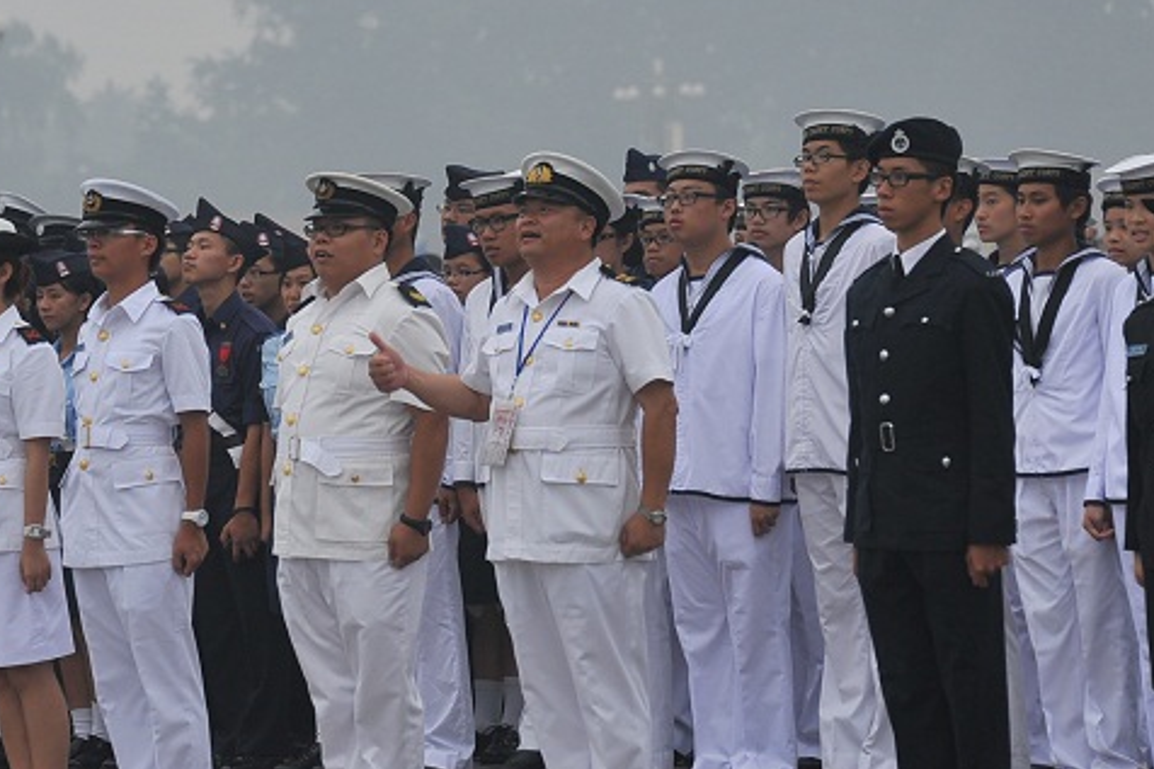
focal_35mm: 235
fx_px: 7530
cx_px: 481
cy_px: 340
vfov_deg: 5.8
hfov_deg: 8.8
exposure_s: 1/160
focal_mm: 150
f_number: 6.3
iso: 500
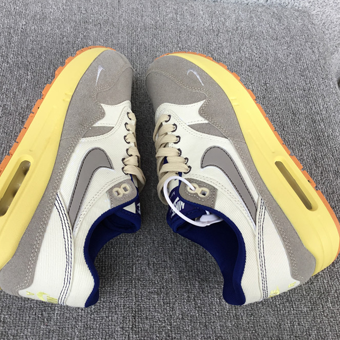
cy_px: 170
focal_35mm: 37
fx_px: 411
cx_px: 153
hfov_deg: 44.9
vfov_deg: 44.9
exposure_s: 1/100
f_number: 2.4
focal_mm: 3.3
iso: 25
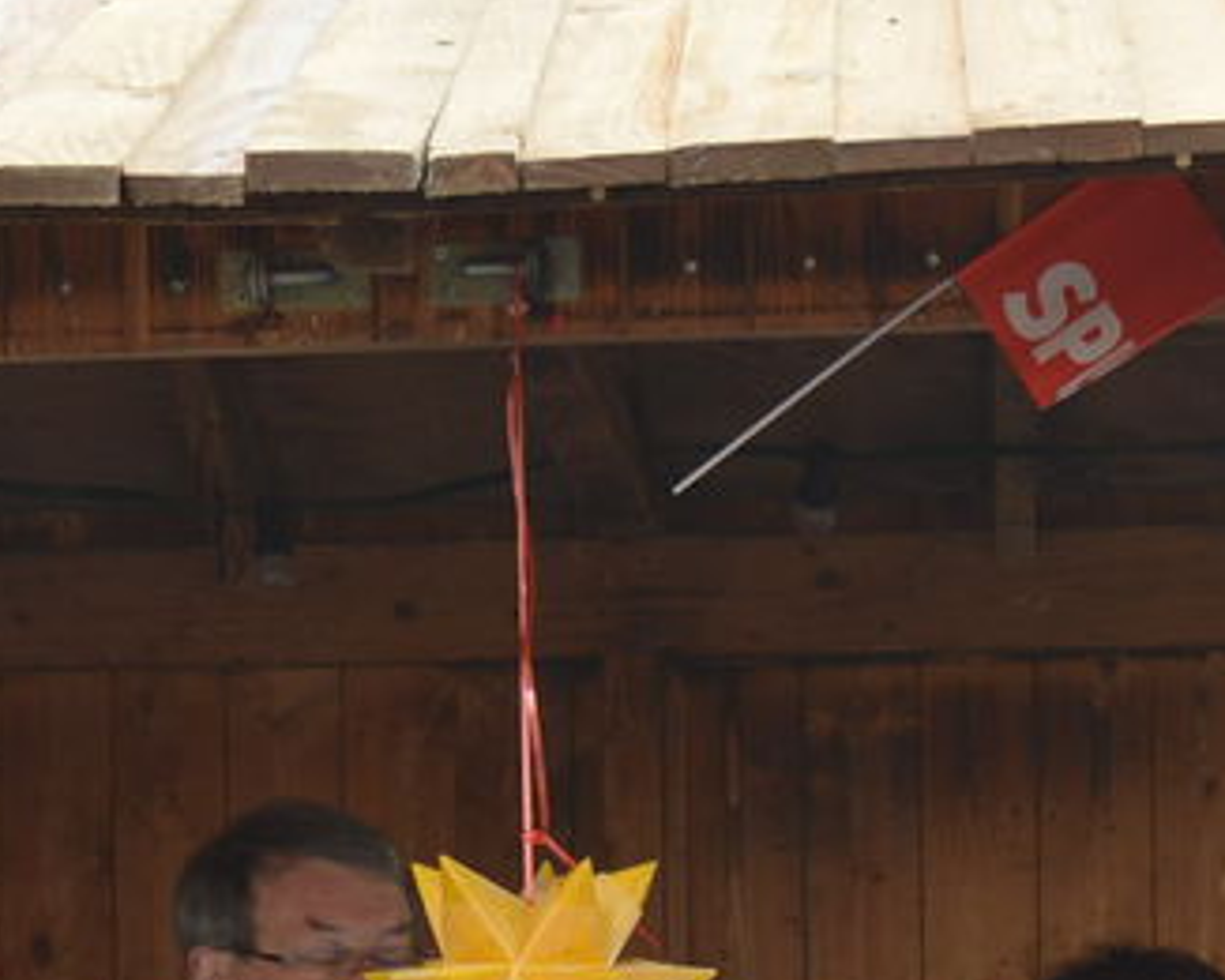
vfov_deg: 9.0
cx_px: 611
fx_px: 6093
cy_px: 1337
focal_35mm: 168
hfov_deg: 11.5
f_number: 5.6
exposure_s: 1/60
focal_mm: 30
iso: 180
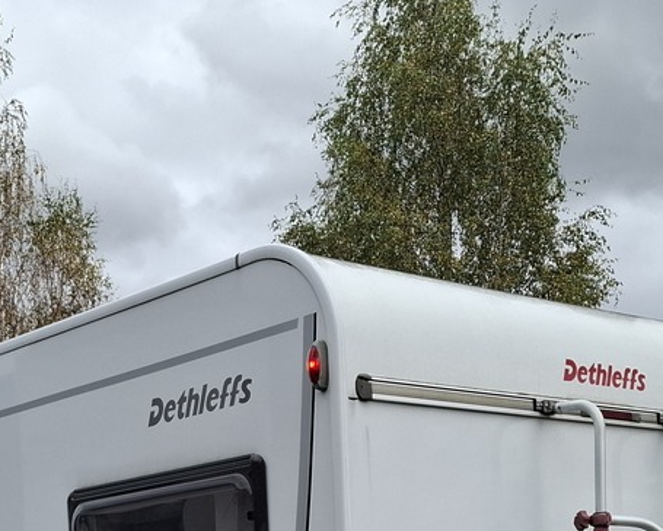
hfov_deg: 26.7
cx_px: 251
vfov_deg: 19.5
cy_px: 737
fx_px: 1393
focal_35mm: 71
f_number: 1.8
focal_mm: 5.54
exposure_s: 1/463
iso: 50
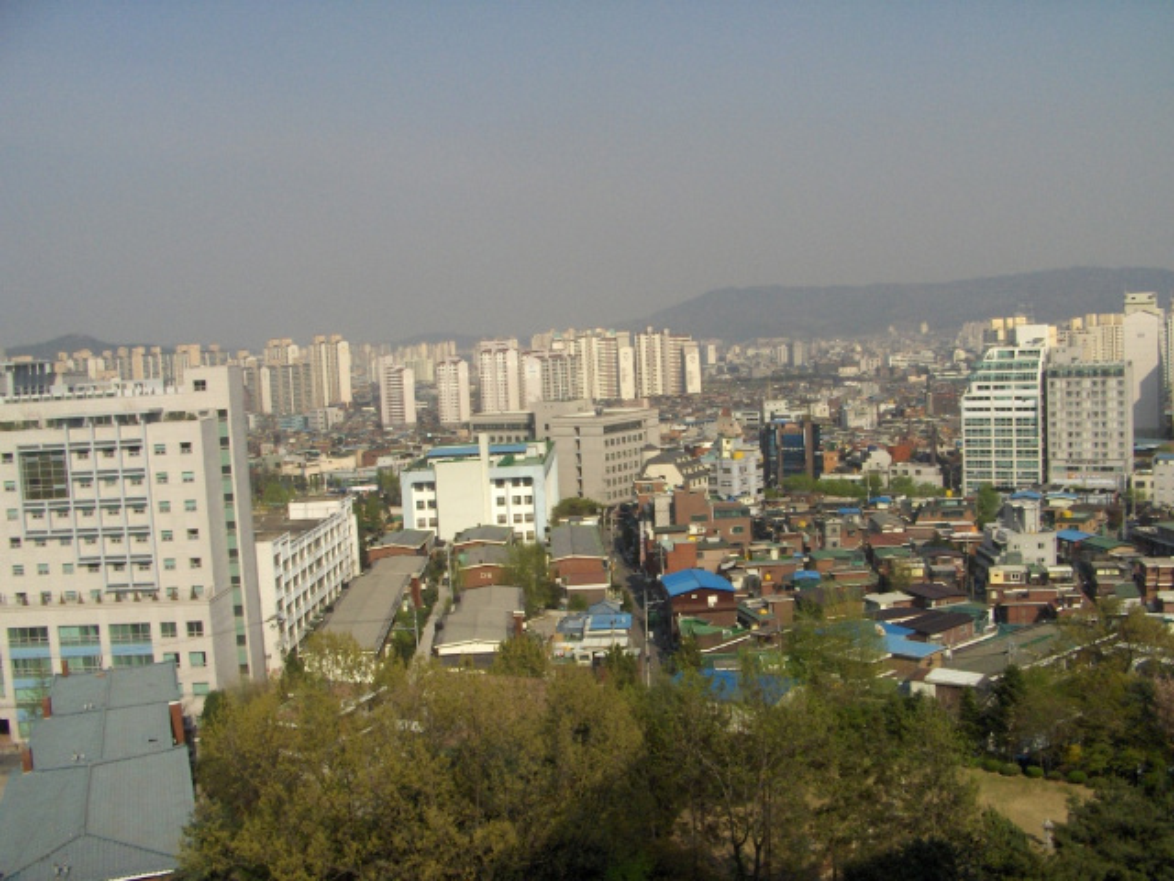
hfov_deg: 52.6
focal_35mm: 35
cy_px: 440
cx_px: 587
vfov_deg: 40.7
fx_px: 1187
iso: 100
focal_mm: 5.8
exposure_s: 1/1538
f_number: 4.3
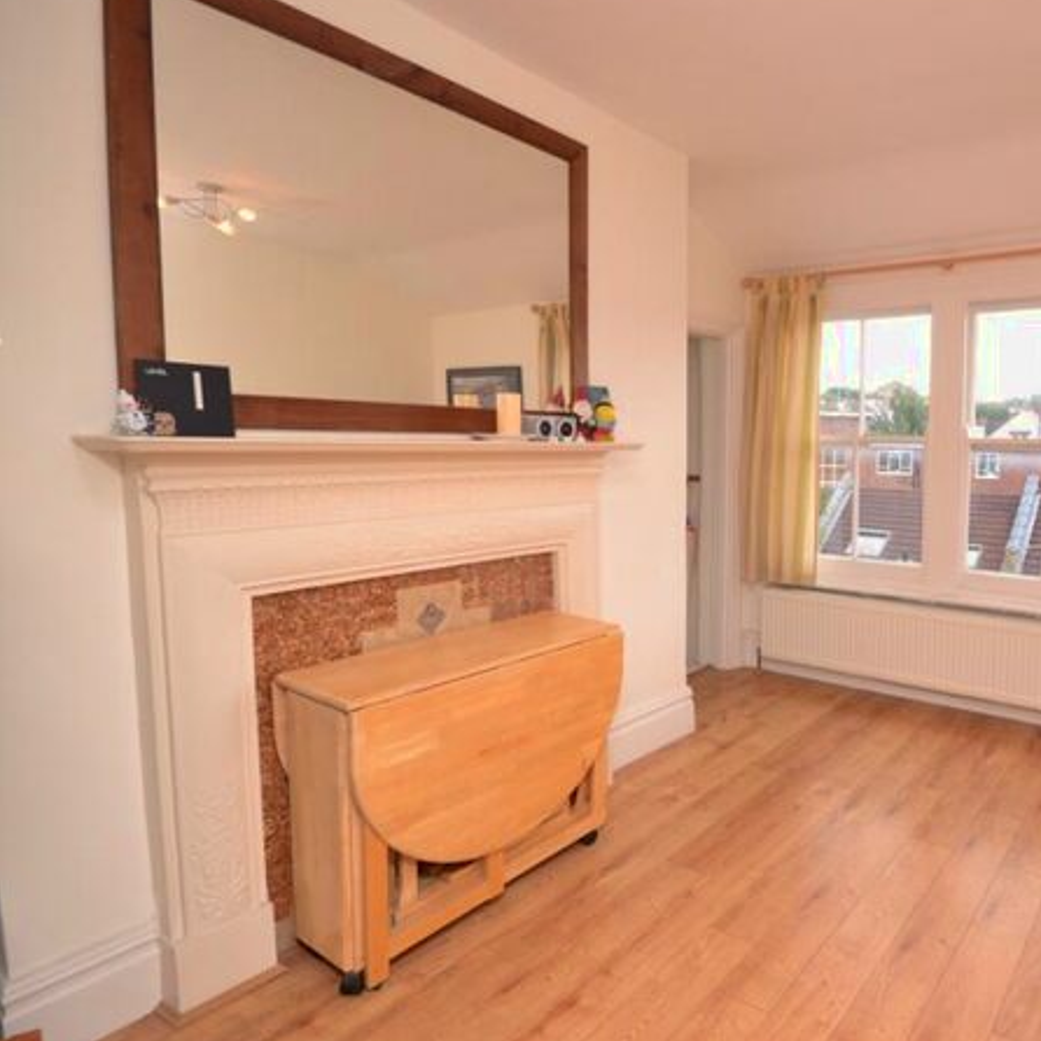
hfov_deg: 68.5
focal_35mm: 20
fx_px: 680
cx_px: 815
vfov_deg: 74.8
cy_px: 510
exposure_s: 1/125
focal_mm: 10
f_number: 5.6
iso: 320
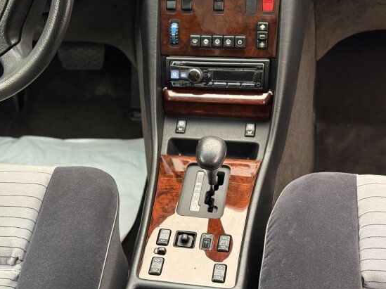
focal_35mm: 56
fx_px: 624
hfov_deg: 34.3
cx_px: 162
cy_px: 140
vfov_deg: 26.1
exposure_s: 1/25
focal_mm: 6.76
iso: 500
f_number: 1.78
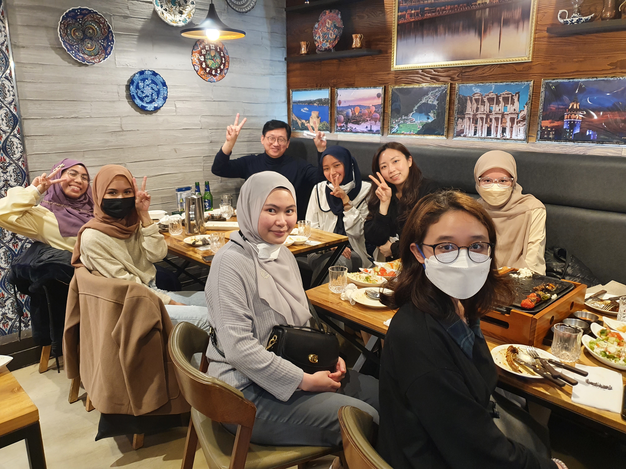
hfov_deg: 67.3
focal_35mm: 26
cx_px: 313
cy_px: 234
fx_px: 470
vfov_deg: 53.1
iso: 200
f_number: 1.5
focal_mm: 4.32
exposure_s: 1/40
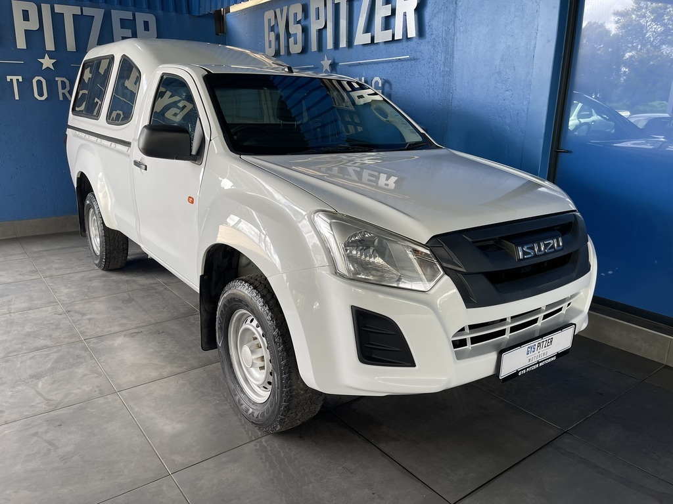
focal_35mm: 25
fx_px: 486
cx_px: 336
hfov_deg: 69.4
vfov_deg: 54.9
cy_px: 252
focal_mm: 5.1
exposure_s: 1/100
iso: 32
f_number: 1.6
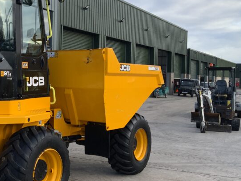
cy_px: 84
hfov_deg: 33.8
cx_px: 46
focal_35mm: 55
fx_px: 383
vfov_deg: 26.6
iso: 16
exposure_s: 1/509
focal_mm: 3
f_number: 1.8
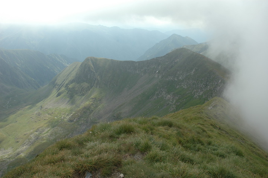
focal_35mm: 27
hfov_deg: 67.4
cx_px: 134
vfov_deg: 47.9
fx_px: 201
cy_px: 89
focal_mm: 18
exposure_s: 1/320
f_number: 9
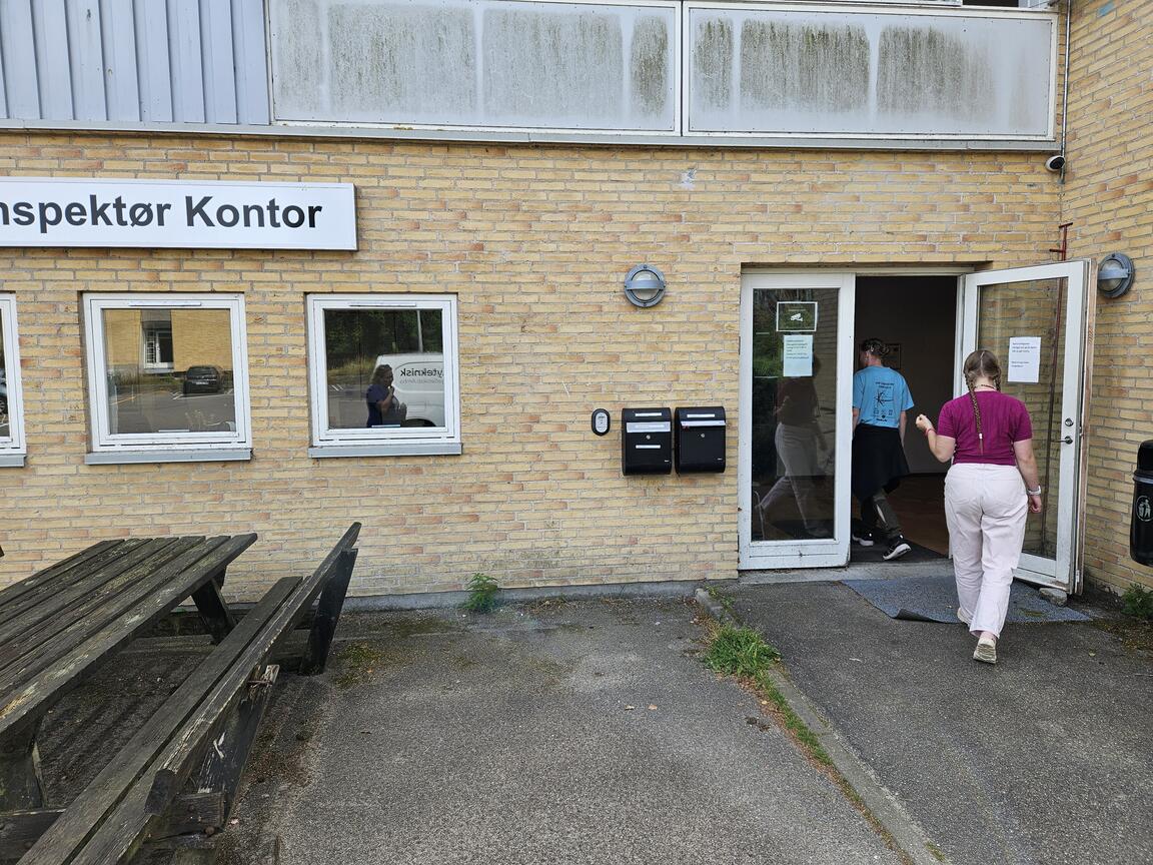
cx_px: 576
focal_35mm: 23
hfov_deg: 73.9
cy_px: 432
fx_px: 766
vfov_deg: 58.9
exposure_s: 1/347
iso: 25
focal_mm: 5.4
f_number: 1.8
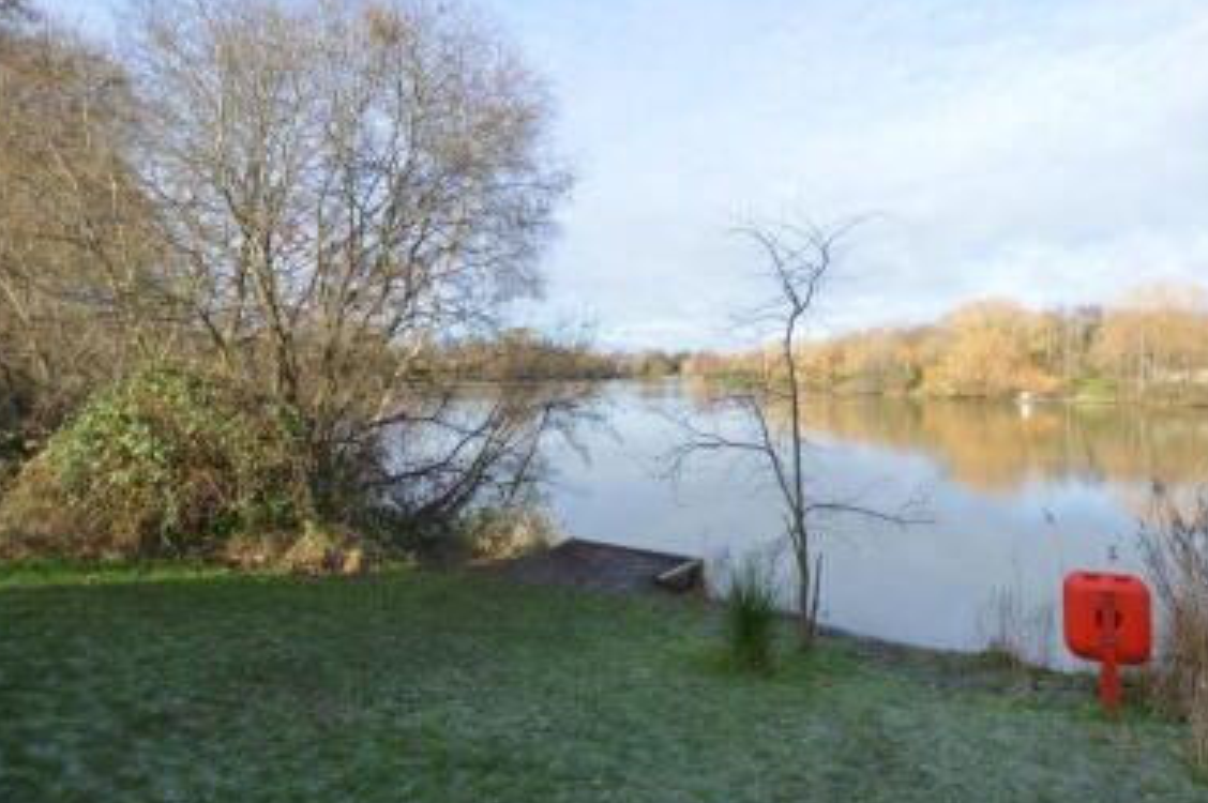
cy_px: 323
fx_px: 637
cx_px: 723
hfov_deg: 85.9
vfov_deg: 63.9
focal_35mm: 19
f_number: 4
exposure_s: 1/500
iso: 200
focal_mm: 10
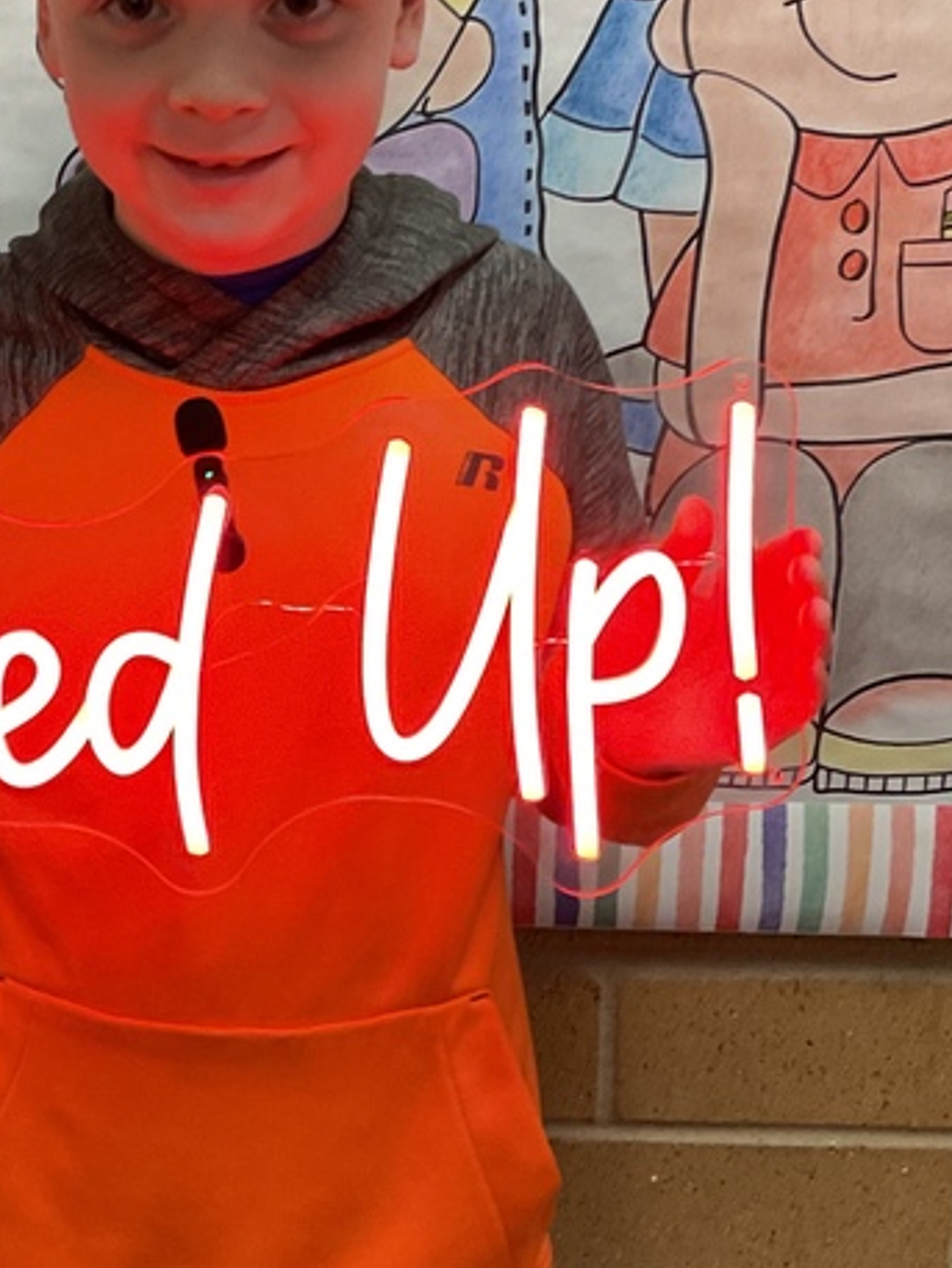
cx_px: 183
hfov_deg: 22.3
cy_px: 472
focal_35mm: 65
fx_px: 2382
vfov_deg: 29.7
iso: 125
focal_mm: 3
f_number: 1.8
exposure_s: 1/60
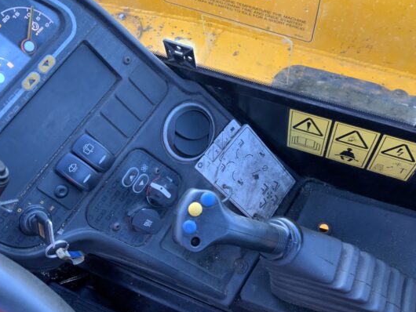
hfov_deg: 52.5
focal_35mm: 35
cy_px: 166
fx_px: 421
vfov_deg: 40.7
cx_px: 228
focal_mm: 3
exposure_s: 1/76
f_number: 1.8
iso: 64
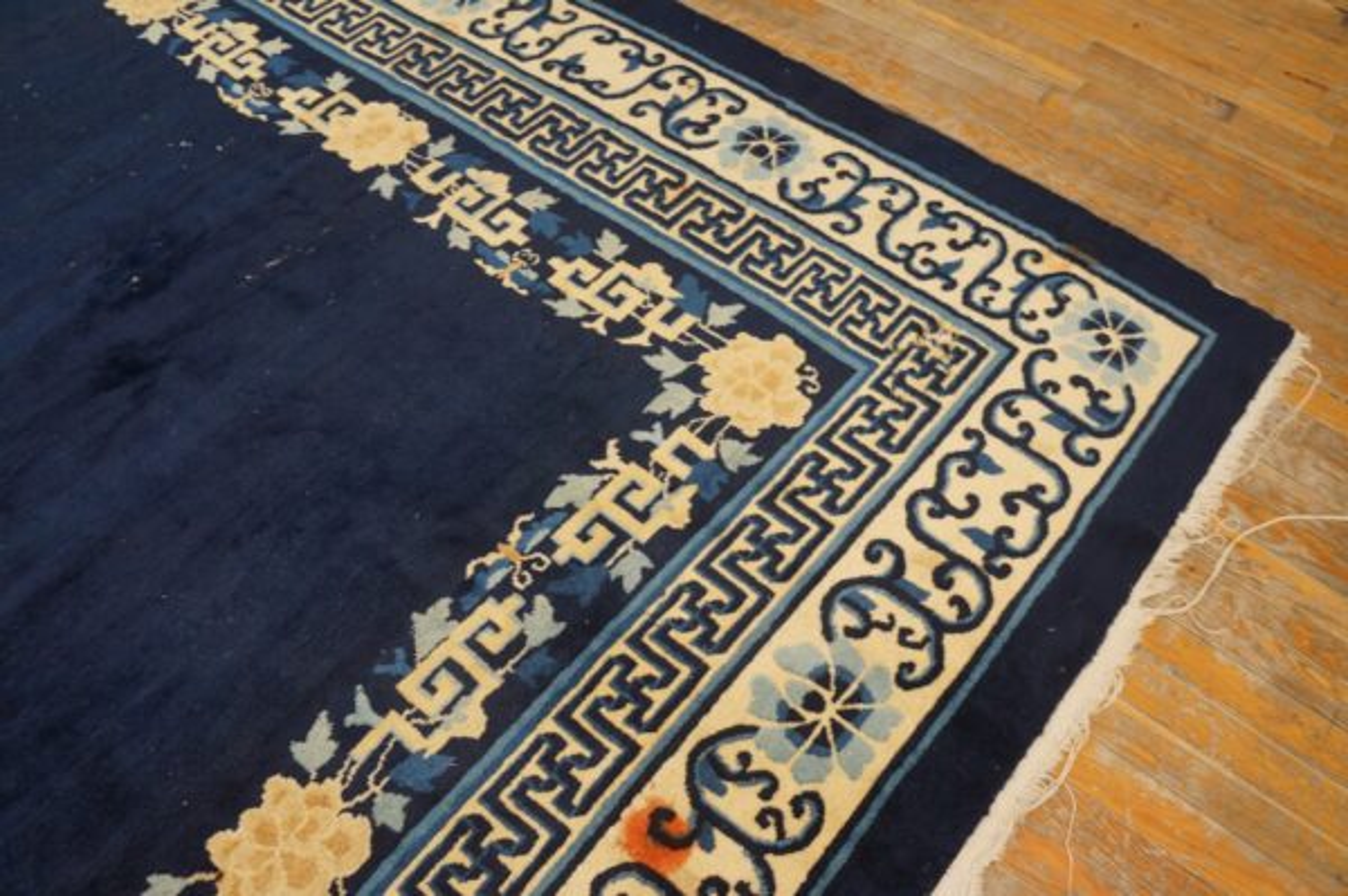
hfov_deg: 67.4
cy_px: 448
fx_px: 1010
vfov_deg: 47.9
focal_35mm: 27
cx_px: 674
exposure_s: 1/60
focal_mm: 18
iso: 1000
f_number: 4
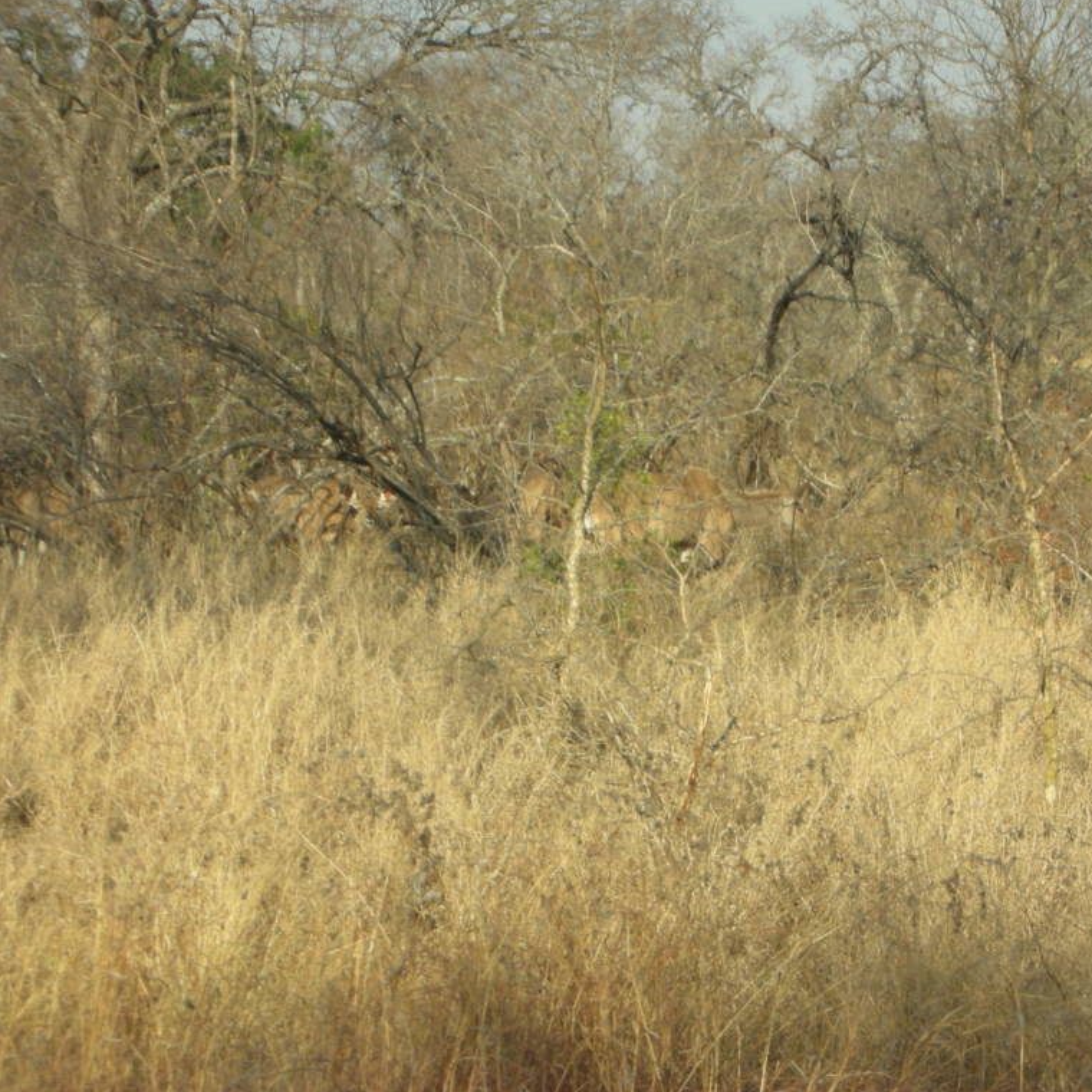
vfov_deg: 14.0
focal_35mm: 125
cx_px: 688
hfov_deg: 13.9
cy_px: 543
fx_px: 4461
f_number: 5.4
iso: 50
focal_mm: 17.4
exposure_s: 1/164
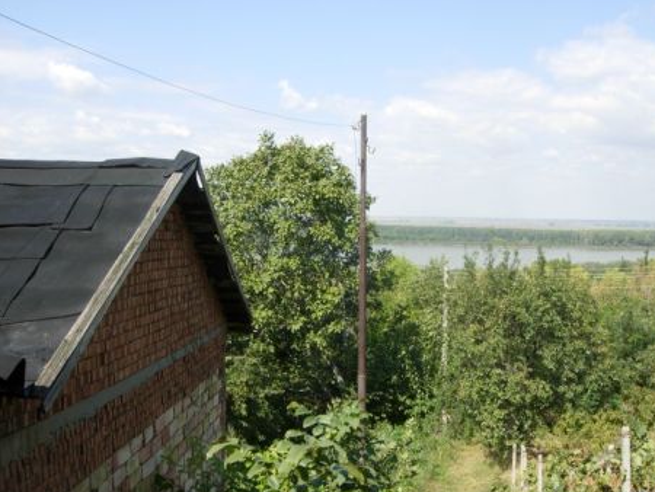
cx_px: 362
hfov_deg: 46.7
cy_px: 245
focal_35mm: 40
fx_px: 757
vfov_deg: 36.0
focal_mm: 7.5
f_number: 4.8
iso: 50
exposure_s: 1/249
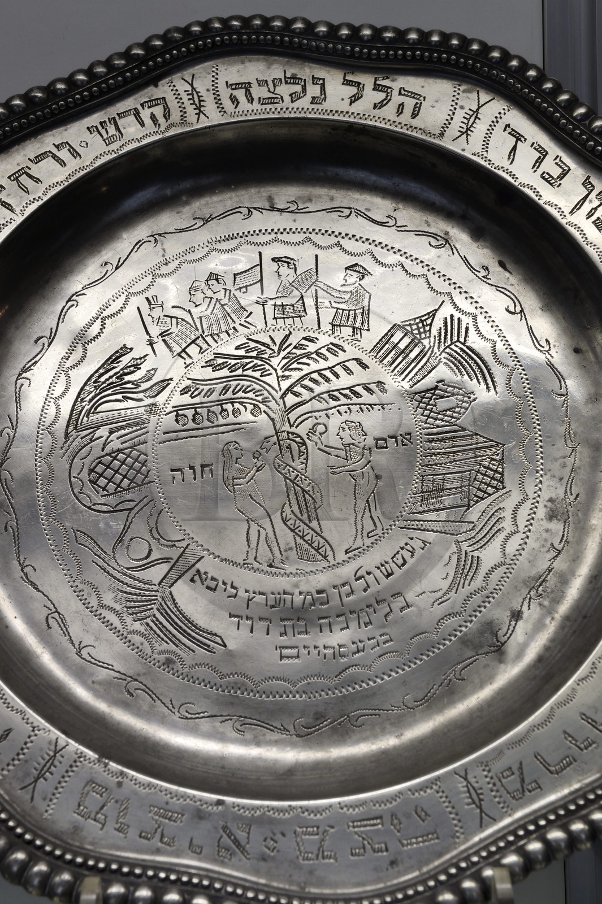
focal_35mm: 56
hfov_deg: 24.2
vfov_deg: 35.7
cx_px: 301
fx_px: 1406
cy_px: 452
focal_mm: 56
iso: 400
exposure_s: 1/40
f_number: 13
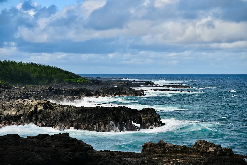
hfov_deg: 16.4
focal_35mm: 125
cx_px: 124
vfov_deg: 11.0
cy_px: 82
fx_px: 858
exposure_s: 1/200
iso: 100
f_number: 6.3
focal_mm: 125
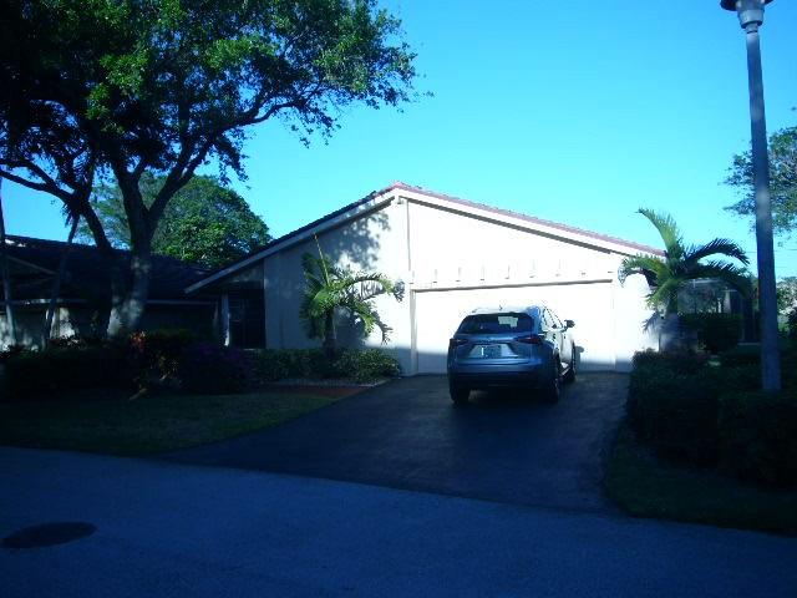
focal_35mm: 28
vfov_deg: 49.7
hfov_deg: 63.4
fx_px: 645
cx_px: 398
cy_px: 299
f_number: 5.6
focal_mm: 4.6
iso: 80
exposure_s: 1/160
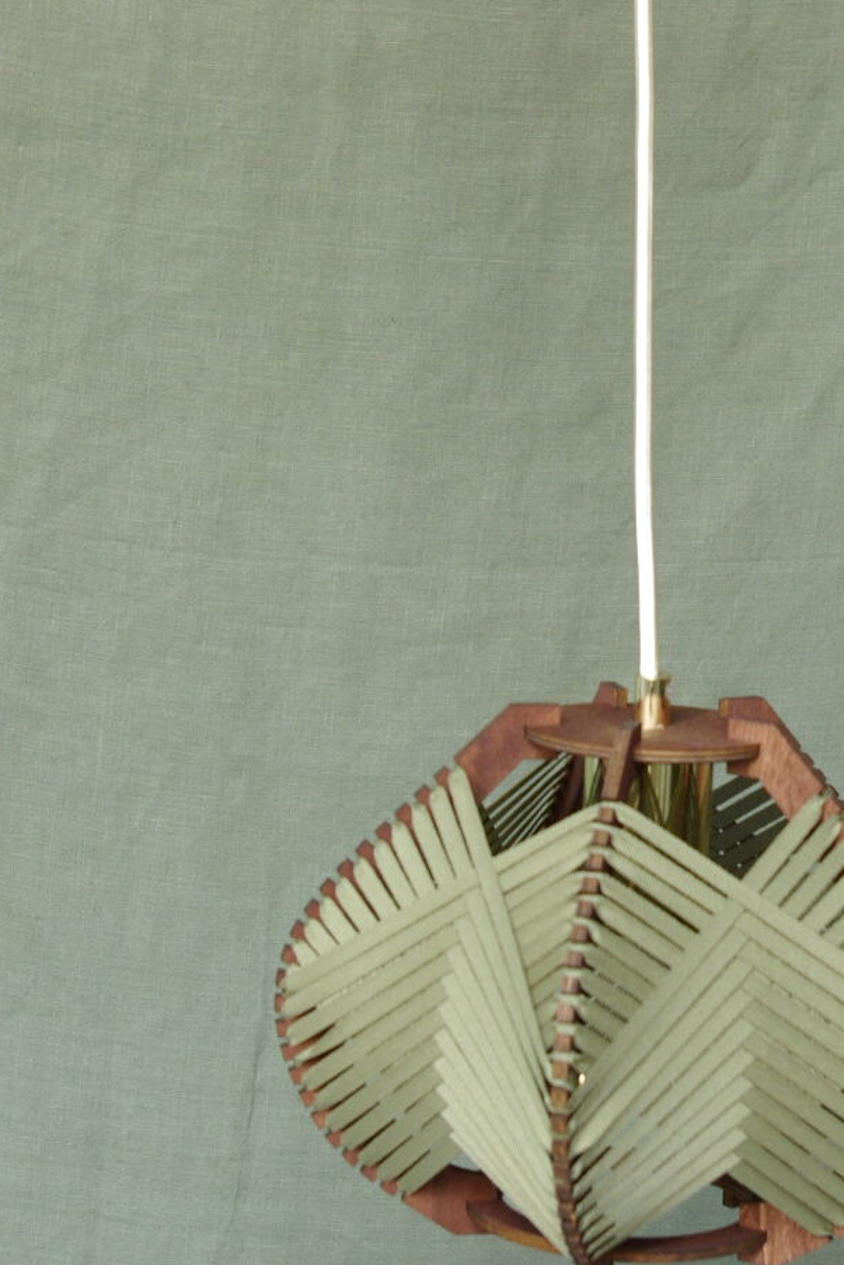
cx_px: 634
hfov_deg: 13.6
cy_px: 573
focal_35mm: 100
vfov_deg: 20.4
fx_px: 3517
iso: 500
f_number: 5.6
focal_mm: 33
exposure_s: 1/100
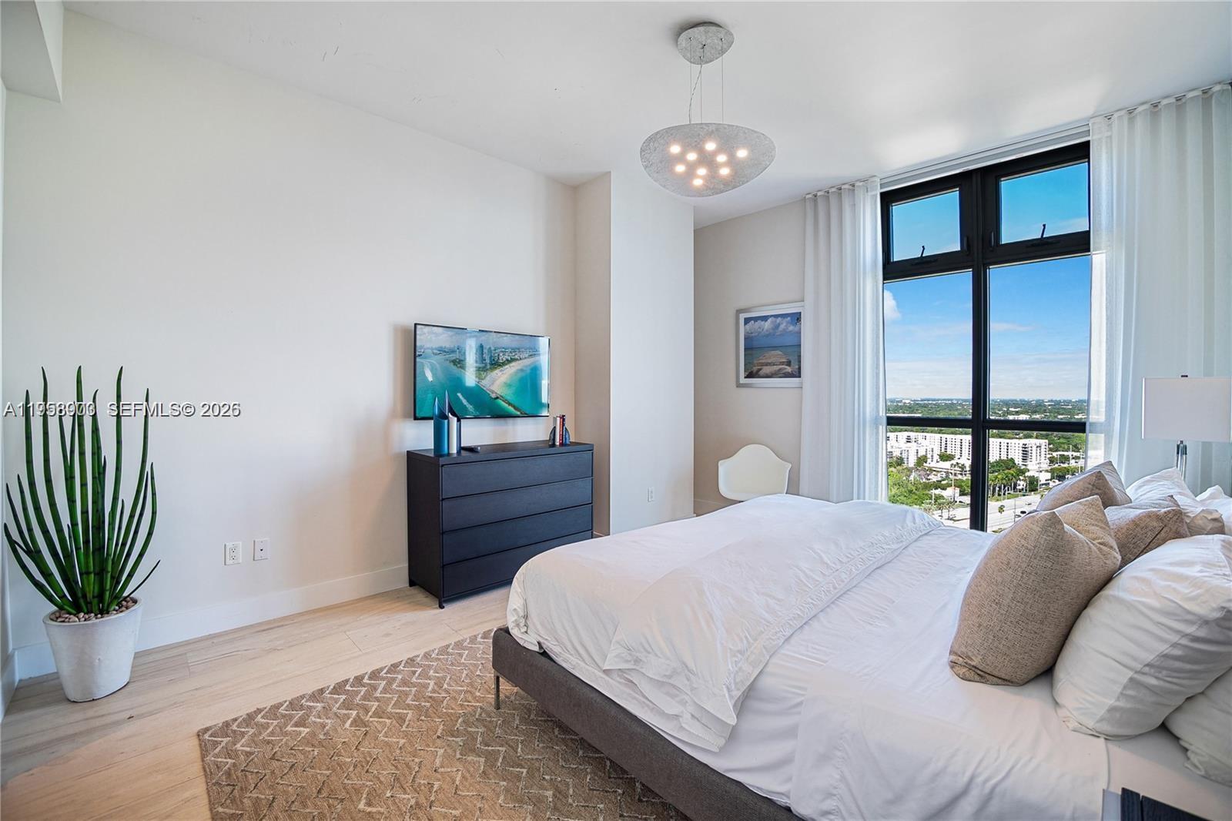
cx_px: 616
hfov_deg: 104.3
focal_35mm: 14
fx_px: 479
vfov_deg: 81.2
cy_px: 410
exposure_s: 1/15
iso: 100
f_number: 4
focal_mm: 7
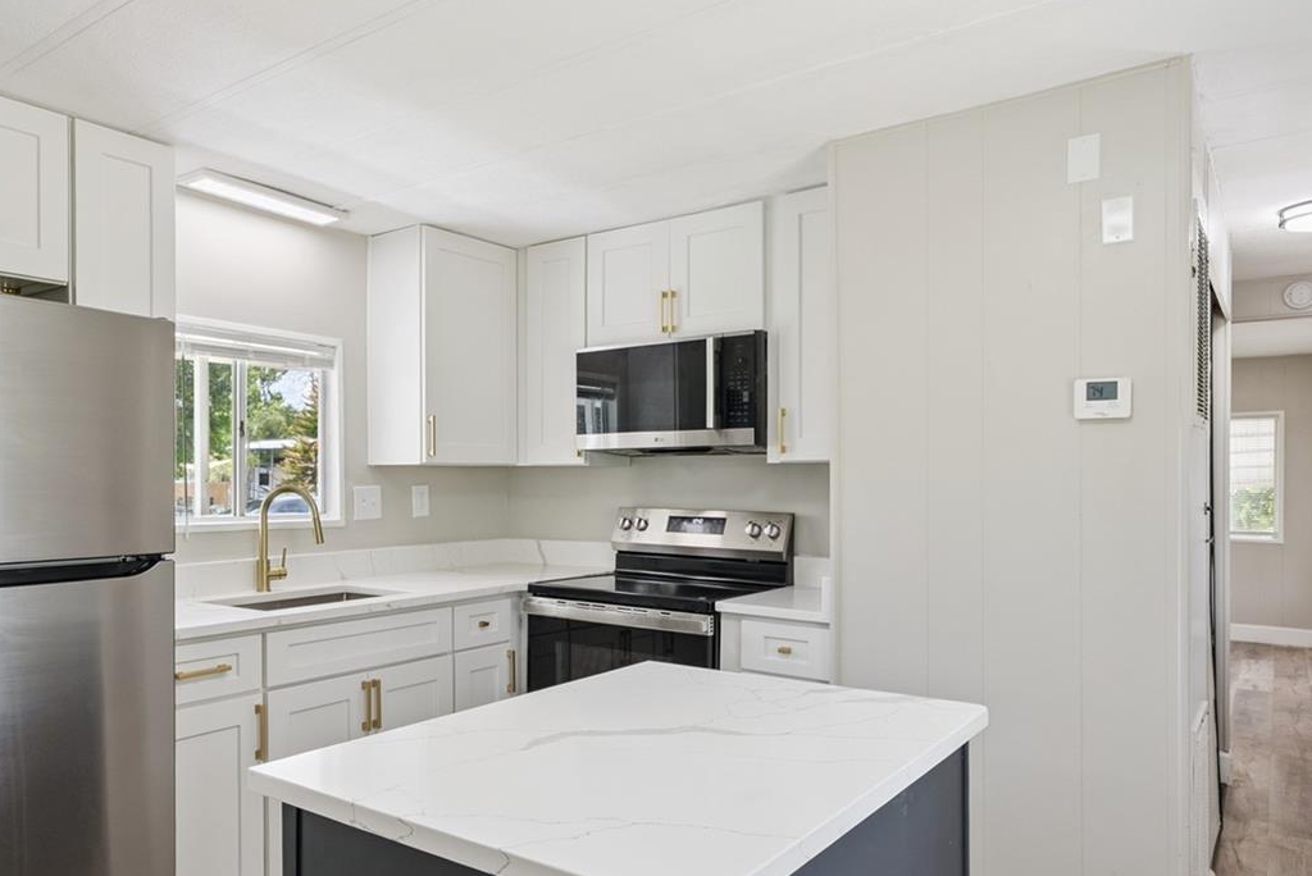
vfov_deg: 51.2
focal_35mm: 25
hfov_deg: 70.9
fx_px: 912
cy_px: 487
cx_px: 539
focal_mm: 16
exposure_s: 1/50
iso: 500
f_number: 9
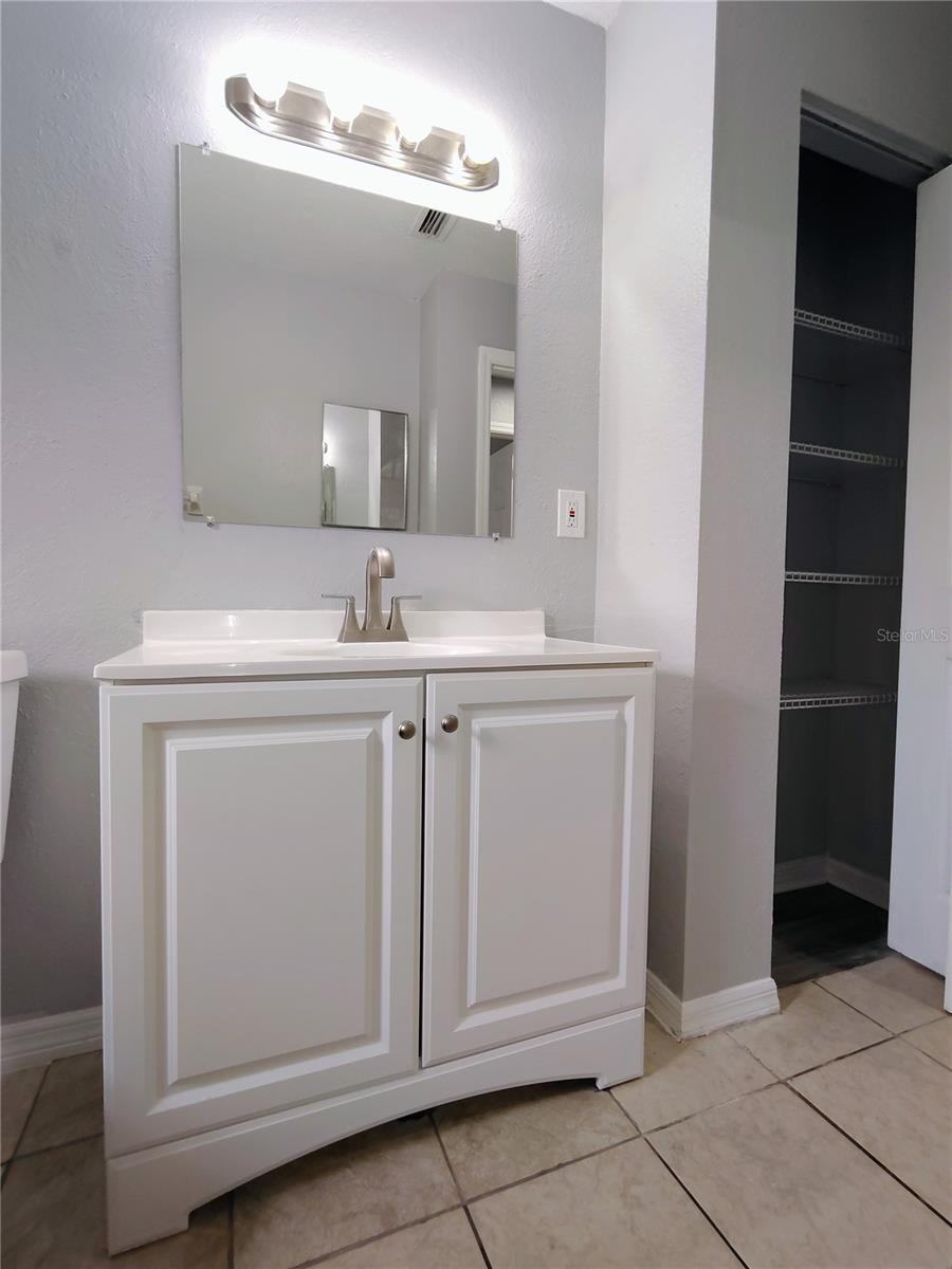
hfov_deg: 78.1
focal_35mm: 16
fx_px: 587
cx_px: 476
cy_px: 634
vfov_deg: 94.5
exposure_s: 1/60
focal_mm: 2.13
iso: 290
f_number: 2.2
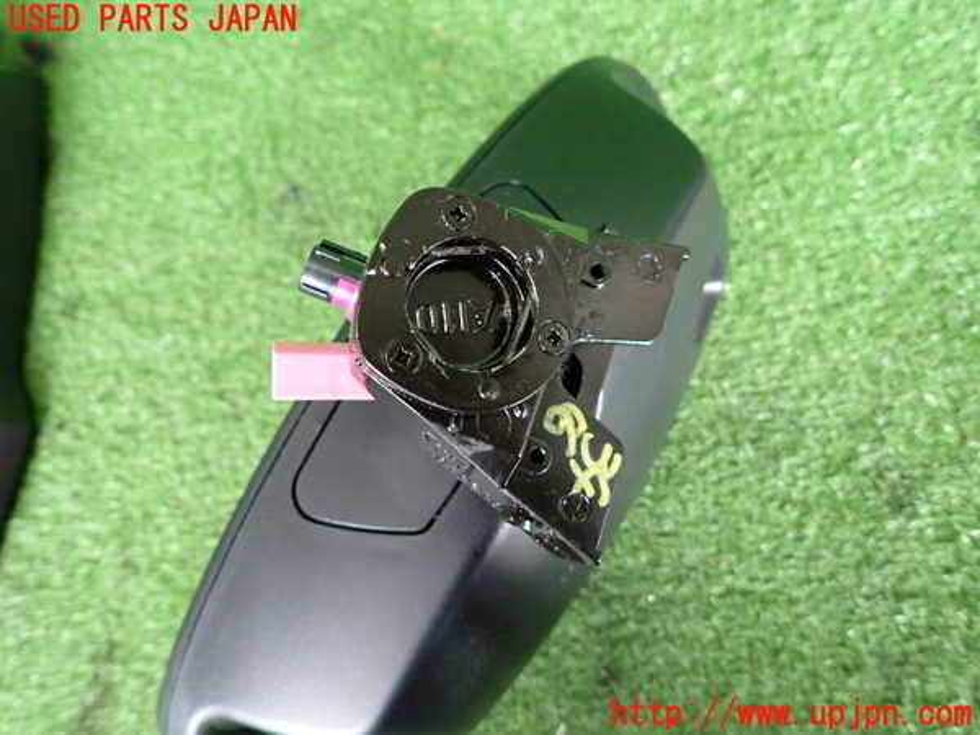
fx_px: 708
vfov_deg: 54.9
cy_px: 368
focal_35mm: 25
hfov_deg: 69.4
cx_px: 490
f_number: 2
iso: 800
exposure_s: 1/60
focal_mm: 4.5
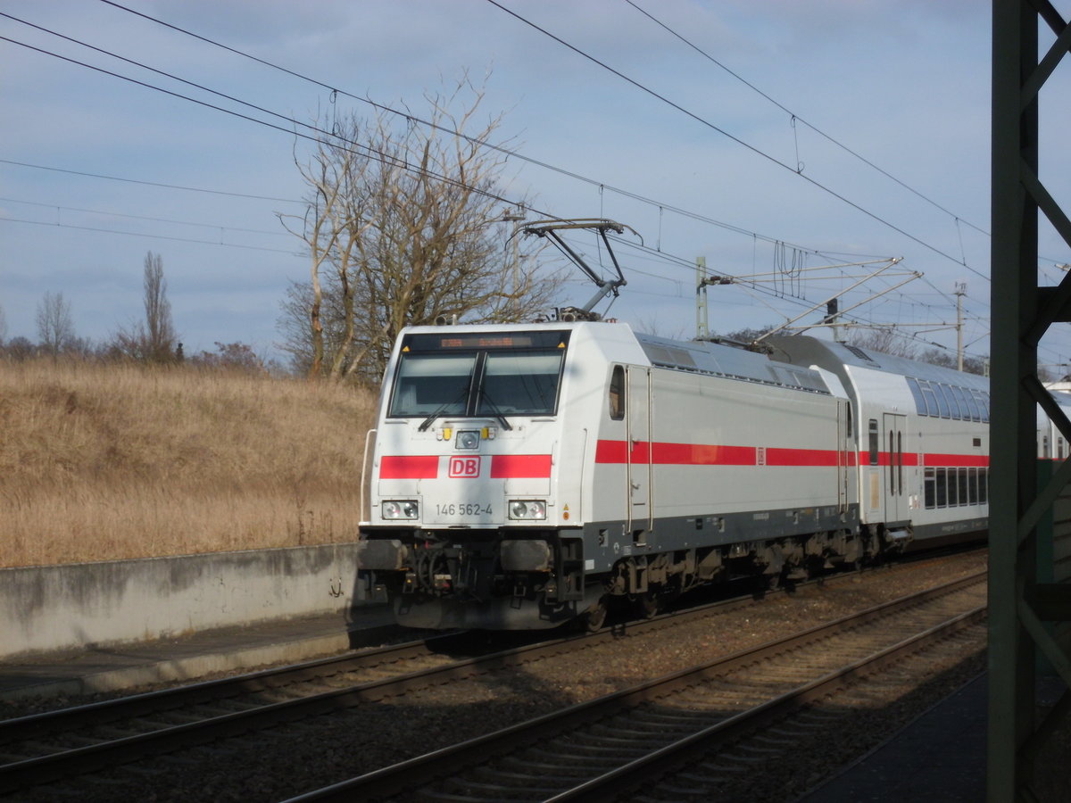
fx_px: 2382
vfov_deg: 19.1
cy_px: 402
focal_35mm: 77
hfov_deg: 25.3
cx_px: 536
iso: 100
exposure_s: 1/635
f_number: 5.5
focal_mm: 13.8
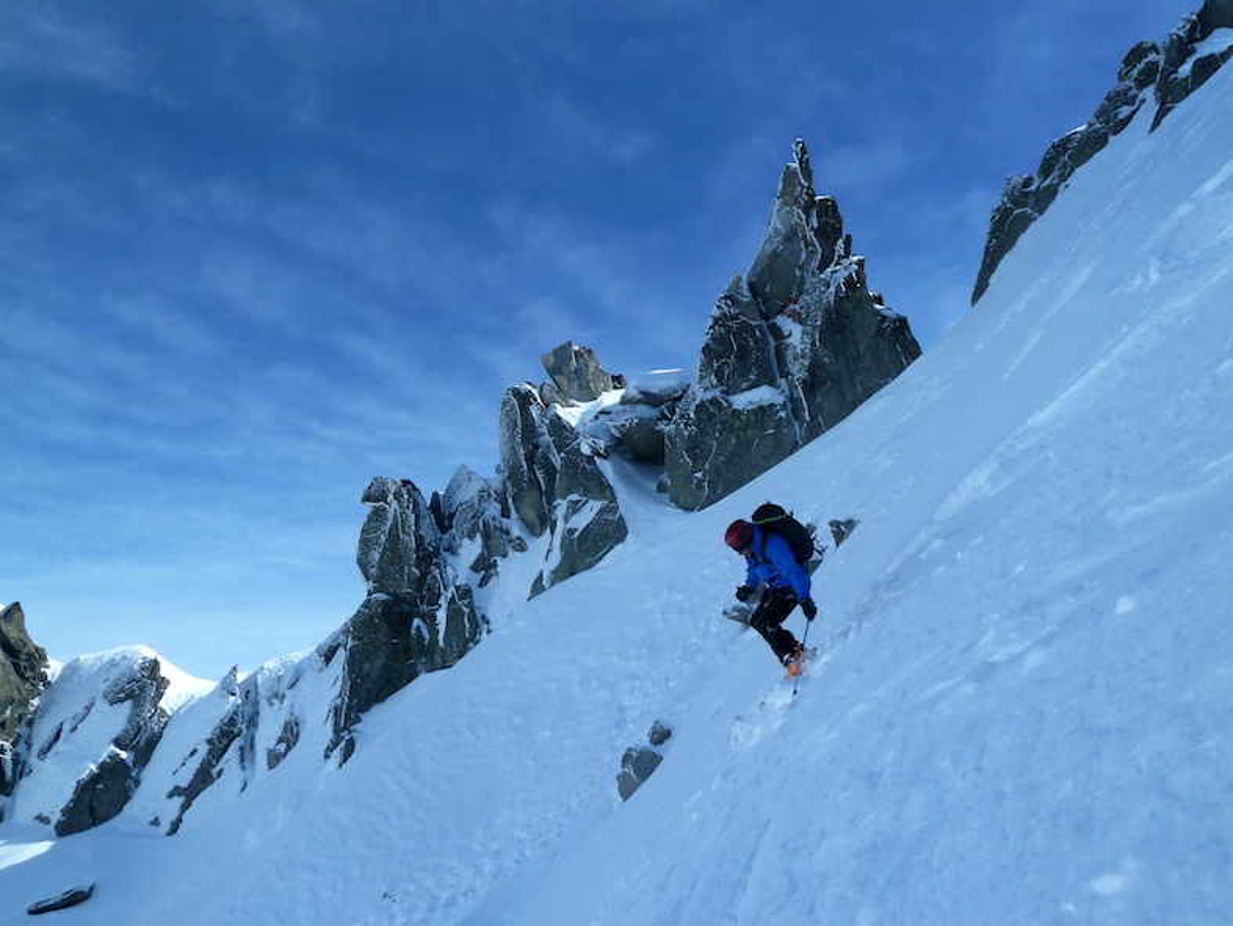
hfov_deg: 59.9
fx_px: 1069
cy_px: 463
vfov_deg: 46.8
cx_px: 616
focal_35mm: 30
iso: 80
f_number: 5.6
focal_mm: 5
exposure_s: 1/500
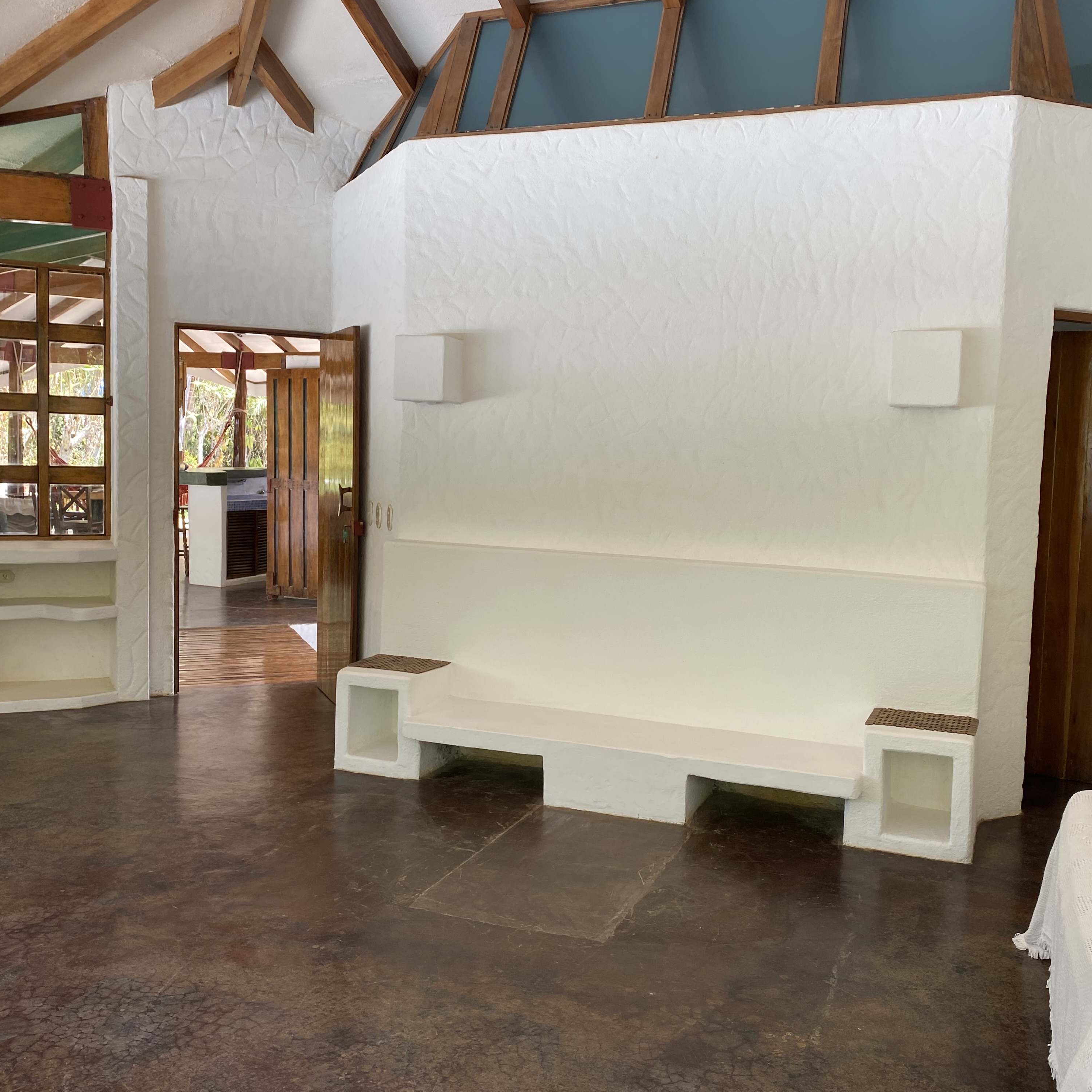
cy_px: 545
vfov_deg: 52.5
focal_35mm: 31
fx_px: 1106
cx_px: 589
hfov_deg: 52.5
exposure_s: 1/122
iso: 32
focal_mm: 4.25
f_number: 1.8
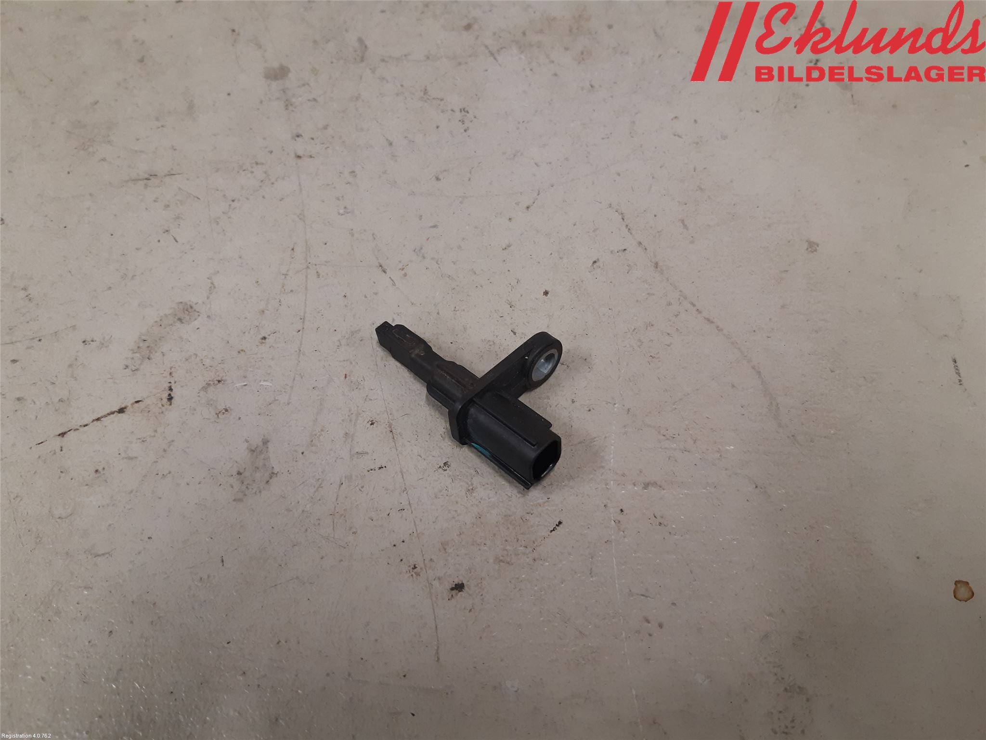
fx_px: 741
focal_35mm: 26
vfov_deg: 53.1
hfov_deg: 67.3
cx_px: 493
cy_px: 370
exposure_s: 1/50
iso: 125
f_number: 1.7
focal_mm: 3.93
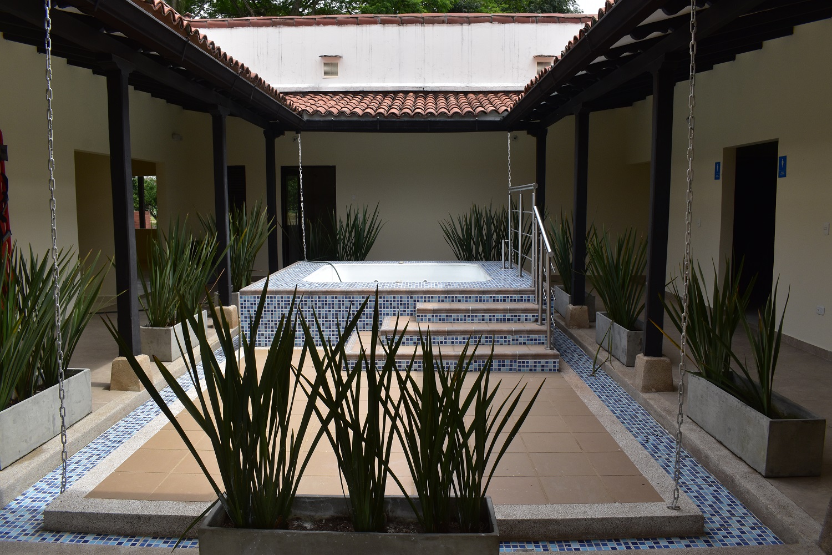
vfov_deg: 47.9
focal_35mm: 27
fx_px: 624
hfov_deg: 67.4
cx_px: 416
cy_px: 278
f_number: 10
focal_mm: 18
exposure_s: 1/320
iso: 400
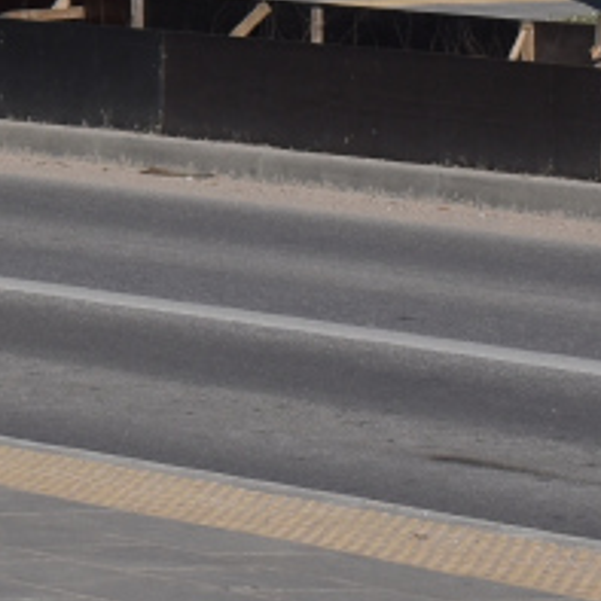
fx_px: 6266
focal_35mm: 319
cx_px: -1022
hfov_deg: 5.3
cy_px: -551
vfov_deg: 5.4
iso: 100
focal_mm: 38
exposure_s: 1/640
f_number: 8
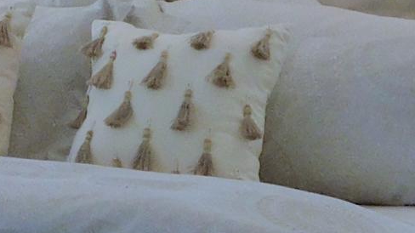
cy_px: -28
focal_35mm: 201
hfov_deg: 10.6
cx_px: -37
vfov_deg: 6.0
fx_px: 2211
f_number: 3.2
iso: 180
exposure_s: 1/30
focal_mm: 5.3
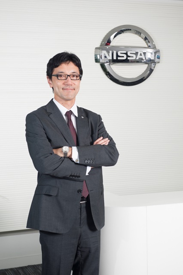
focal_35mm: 70
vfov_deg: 28.9
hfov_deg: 19.4
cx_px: 92
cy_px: 138
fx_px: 534
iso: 200
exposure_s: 1/125
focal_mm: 70
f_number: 5.6
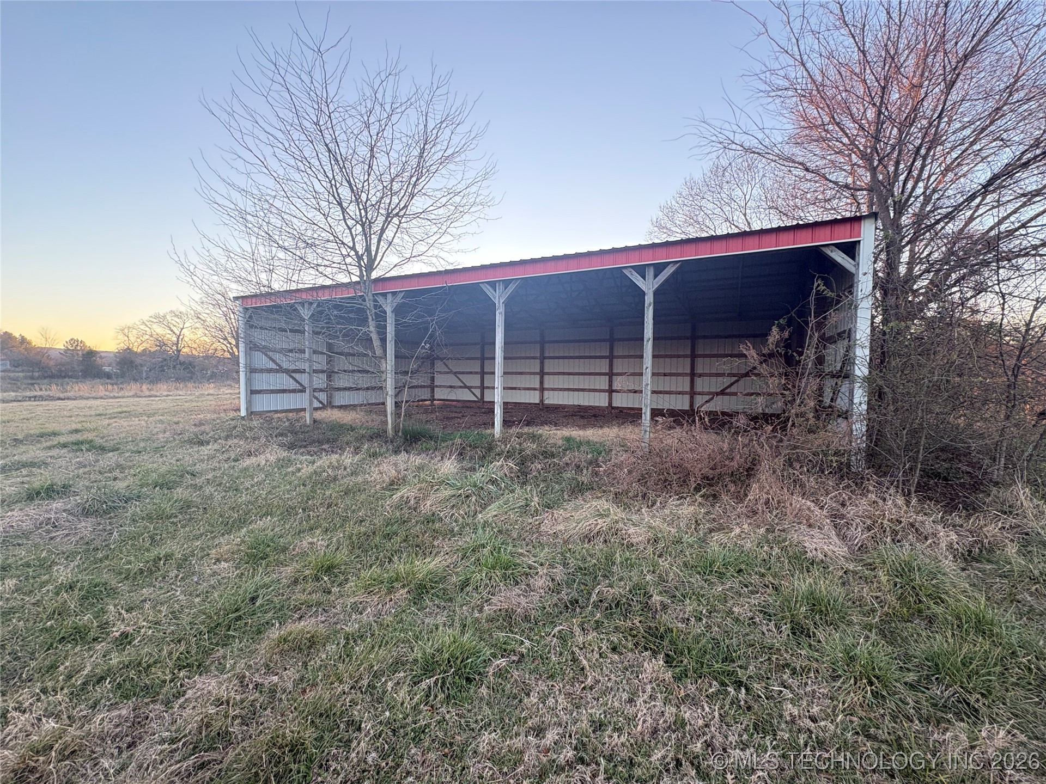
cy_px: 392
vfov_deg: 85.7
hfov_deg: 102.1
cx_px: 523
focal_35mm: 14
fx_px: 423
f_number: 2.2
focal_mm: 2.22
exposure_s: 1/99
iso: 160
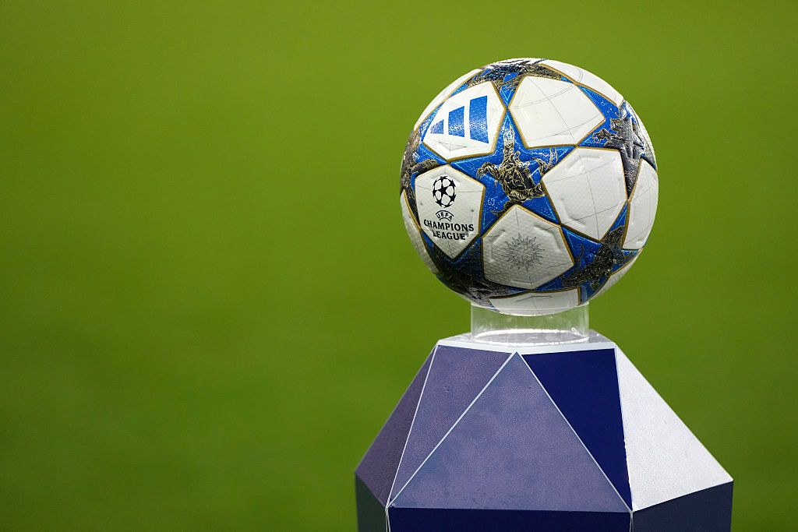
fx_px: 4234
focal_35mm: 191
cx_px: 399
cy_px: 266
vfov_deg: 7.2
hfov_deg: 10.8
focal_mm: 191
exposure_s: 1/2000
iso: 3200
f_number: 3.2
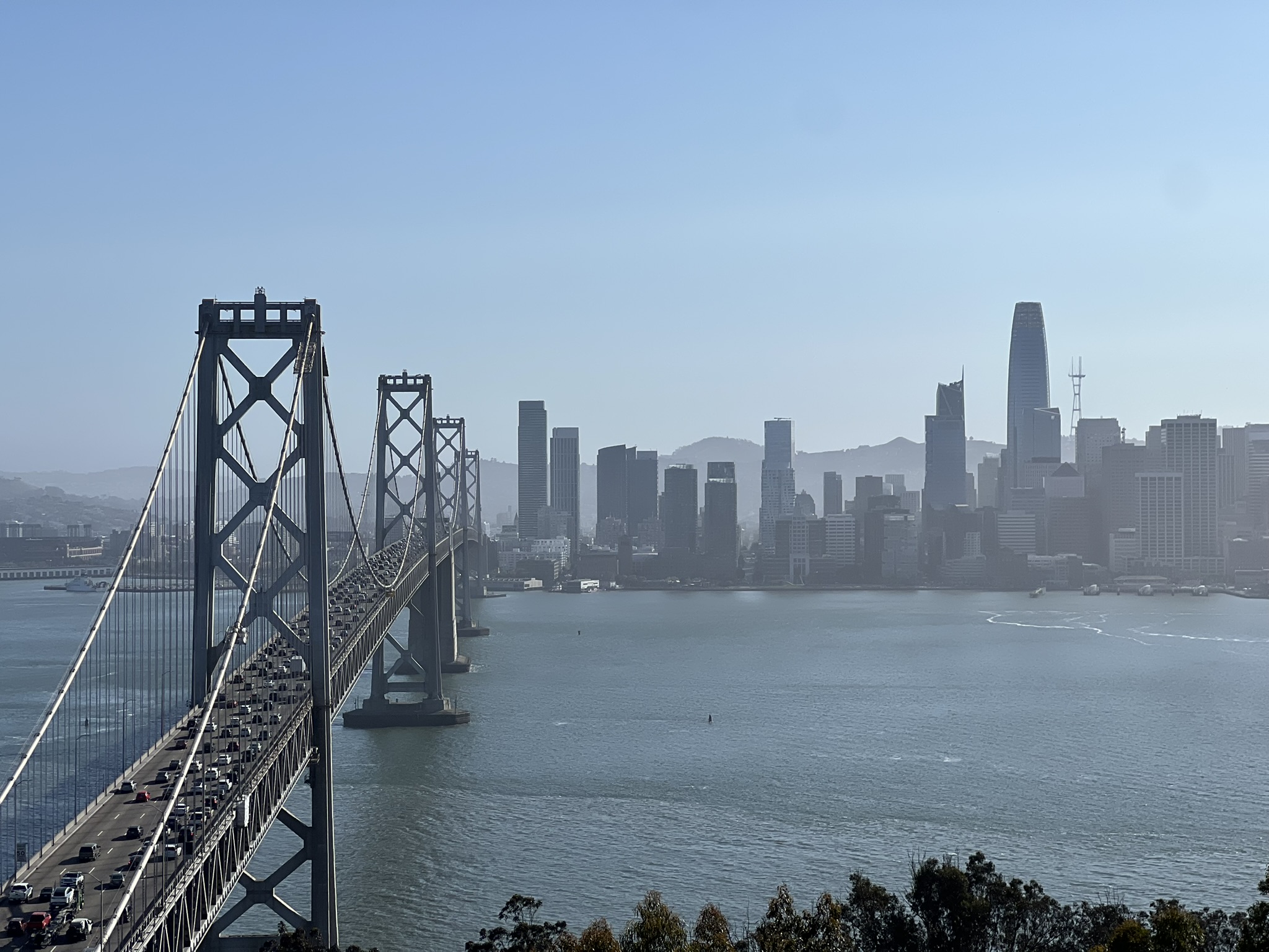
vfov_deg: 19.1
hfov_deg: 25.3
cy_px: 476
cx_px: 634
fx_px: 2823
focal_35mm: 77
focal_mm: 9
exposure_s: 1/2137
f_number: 2.8
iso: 32
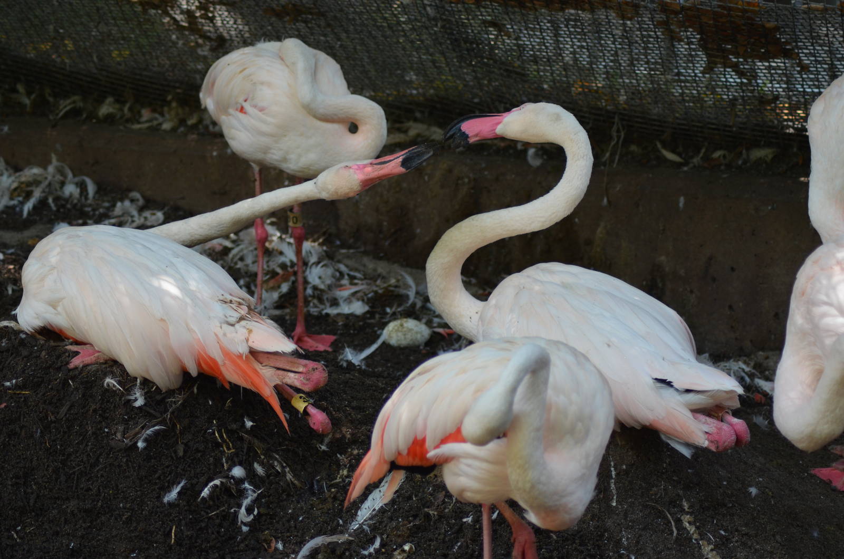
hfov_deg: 16.1
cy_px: 280
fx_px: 2983
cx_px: 422
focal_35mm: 128
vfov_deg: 10.7
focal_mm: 85
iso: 500
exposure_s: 1/250
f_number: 4
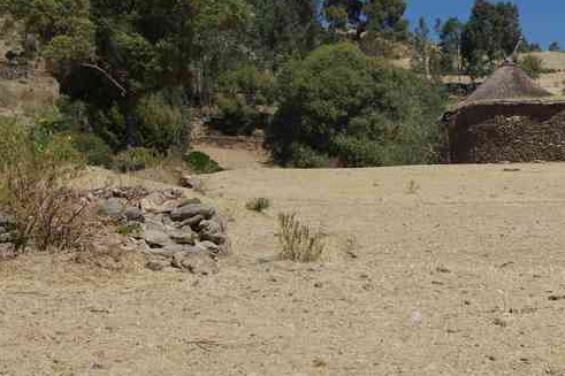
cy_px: 102
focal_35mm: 168
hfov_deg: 12.1
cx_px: 517
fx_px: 2636
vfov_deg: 8.2
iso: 200
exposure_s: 1/160
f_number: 11
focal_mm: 55
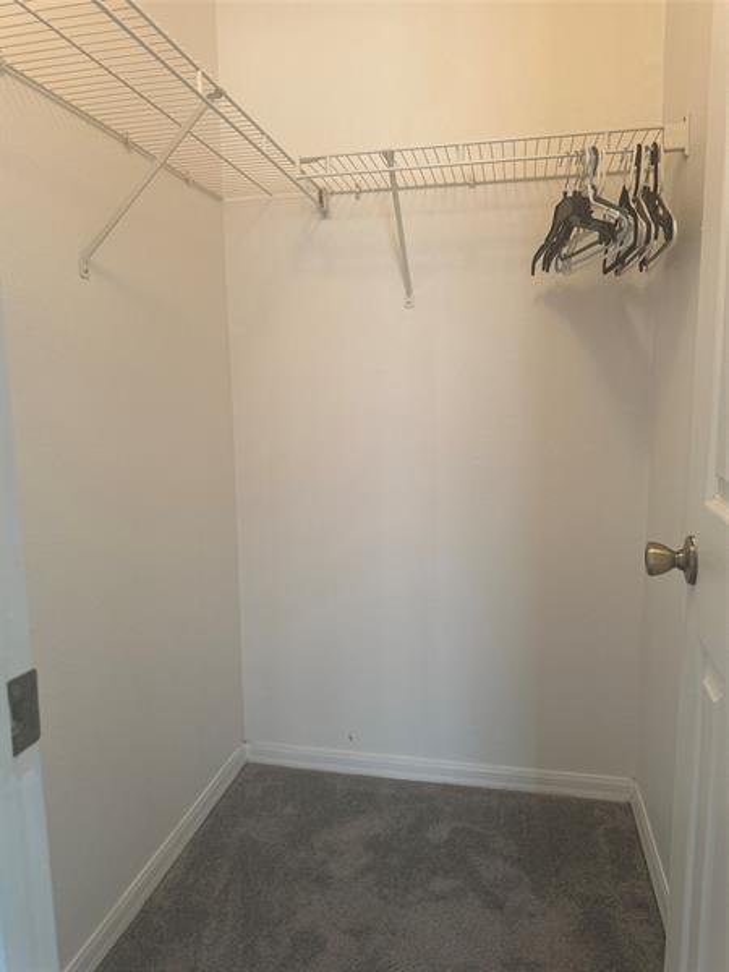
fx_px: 674
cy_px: 486
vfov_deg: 71.6
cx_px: 364
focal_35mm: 24
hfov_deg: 56.8
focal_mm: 6.86
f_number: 1.78
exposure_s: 1/60
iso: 160
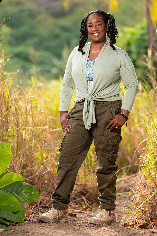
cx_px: 78
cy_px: 118
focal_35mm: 188
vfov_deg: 10.9
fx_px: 1230
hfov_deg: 7.3
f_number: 3.5
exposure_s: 1/400
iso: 200
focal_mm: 188
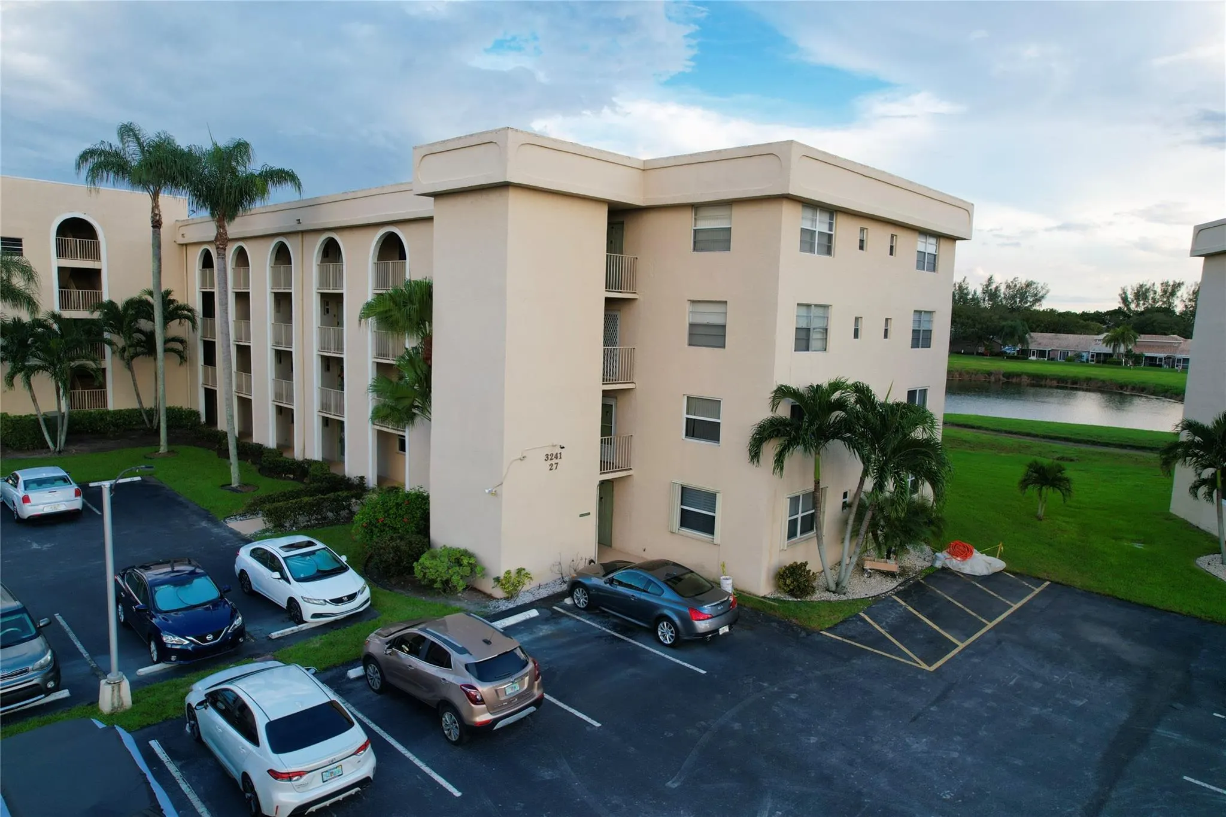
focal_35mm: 22
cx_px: 613
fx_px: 749
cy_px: 408
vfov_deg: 57.2
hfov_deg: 78.6
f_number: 2.8
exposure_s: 1/320
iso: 100
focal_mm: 8.38
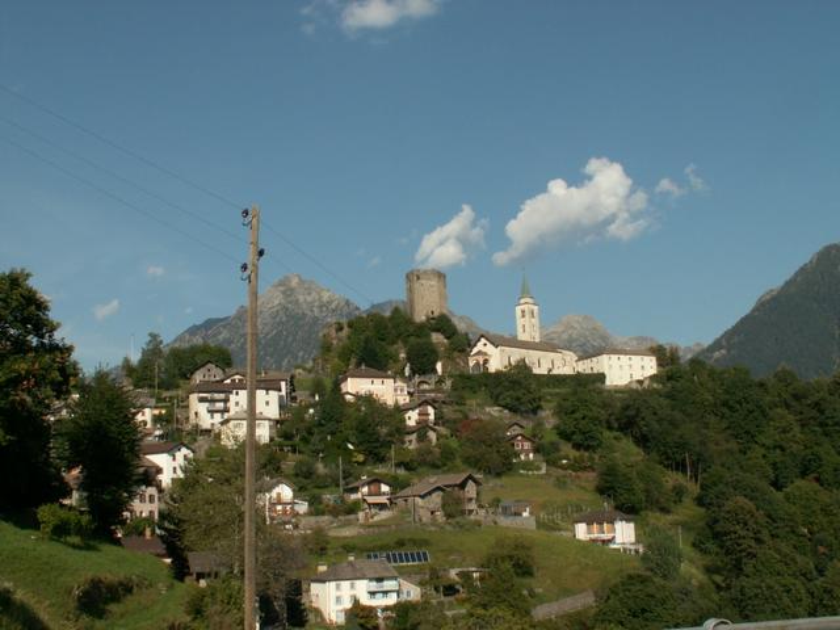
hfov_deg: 42.9
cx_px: 420
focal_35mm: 44
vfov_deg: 32.9
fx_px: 1068
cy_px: 315
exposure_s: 1/250
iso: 50
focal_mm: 7.31
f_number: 7.1
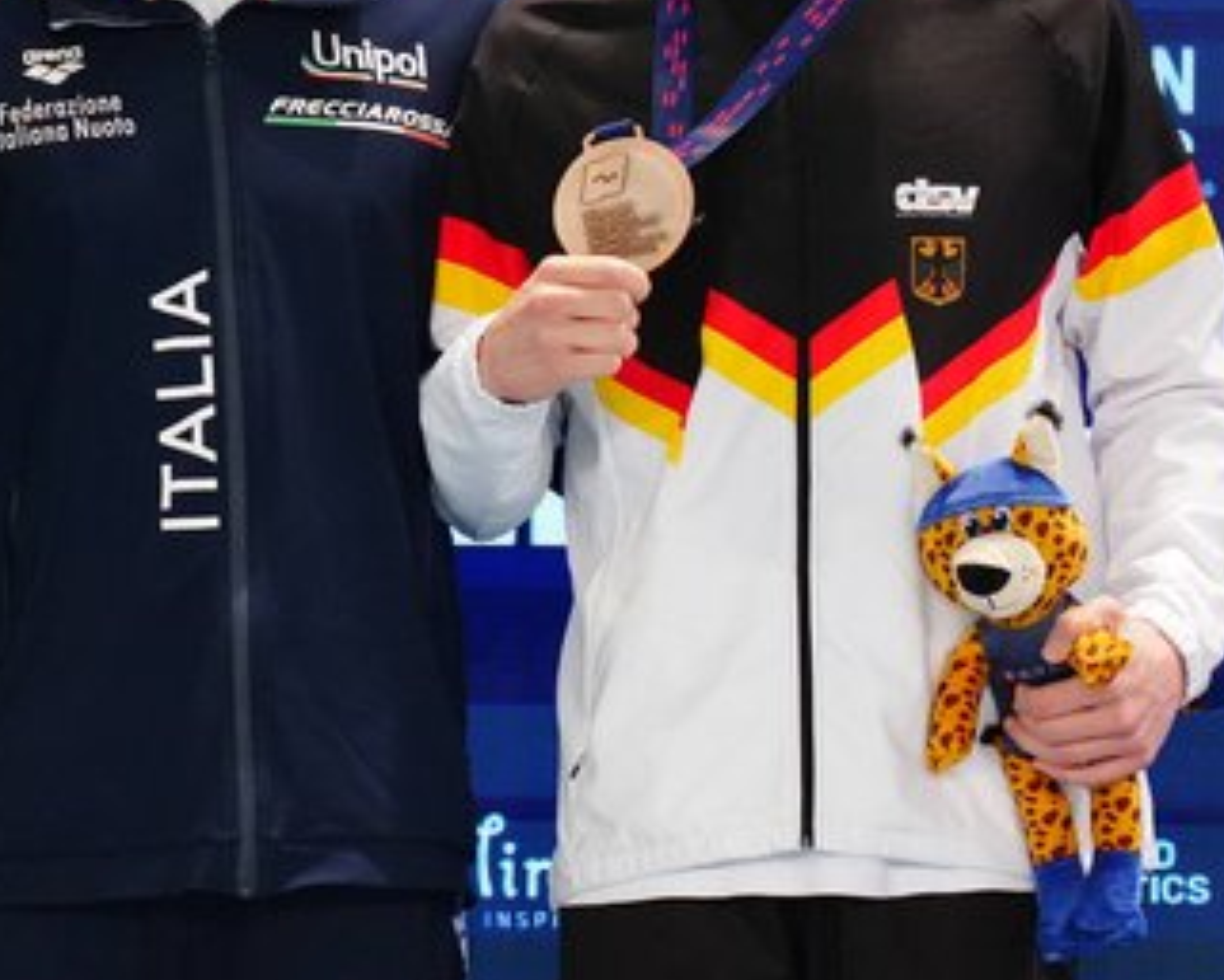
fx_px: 33918
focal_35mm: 936
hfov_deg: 2.1
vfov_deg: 1.7
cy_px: 288
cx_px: 217
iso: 3200
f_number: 2.8
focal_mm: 400
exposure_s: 1/640
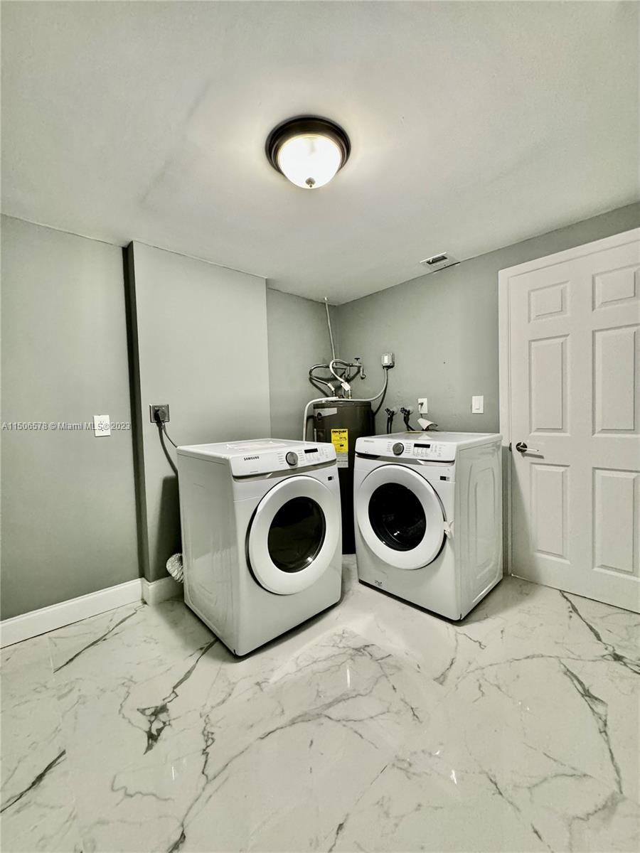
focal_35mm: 14
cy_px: 426
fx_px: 345
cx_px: 320
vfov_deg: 102.1
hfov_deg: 85.7
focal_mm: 2.22
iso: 500
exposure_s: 1/60
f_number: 2.2
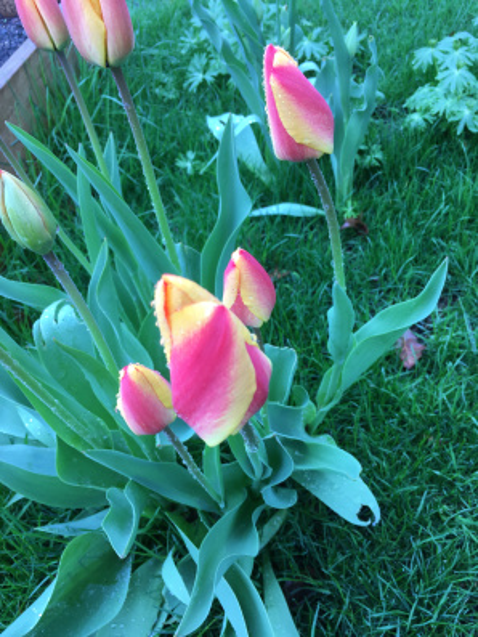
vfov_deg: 61.6
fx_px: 534
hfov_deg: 48.3
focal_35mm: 29
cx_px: 239
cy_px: 318
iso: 40
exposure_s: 1/120
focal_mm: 4.15
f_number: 2.2
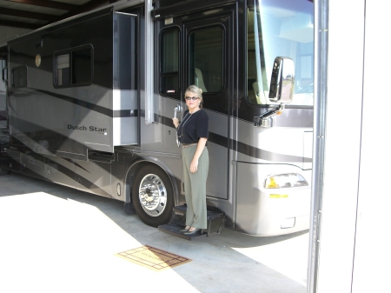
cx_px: 196
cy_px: 146
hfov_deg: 49.0
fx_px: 429
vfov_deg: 37.7
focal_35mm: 38
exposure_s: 1/200
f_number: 2.7
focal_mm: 6.2
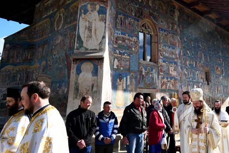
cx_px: 173
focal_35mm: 32
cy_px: 43
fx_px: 203
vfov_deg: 40.2
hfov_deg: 55.7
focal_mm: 10
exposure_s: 1/1600
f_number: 4.5
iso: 500
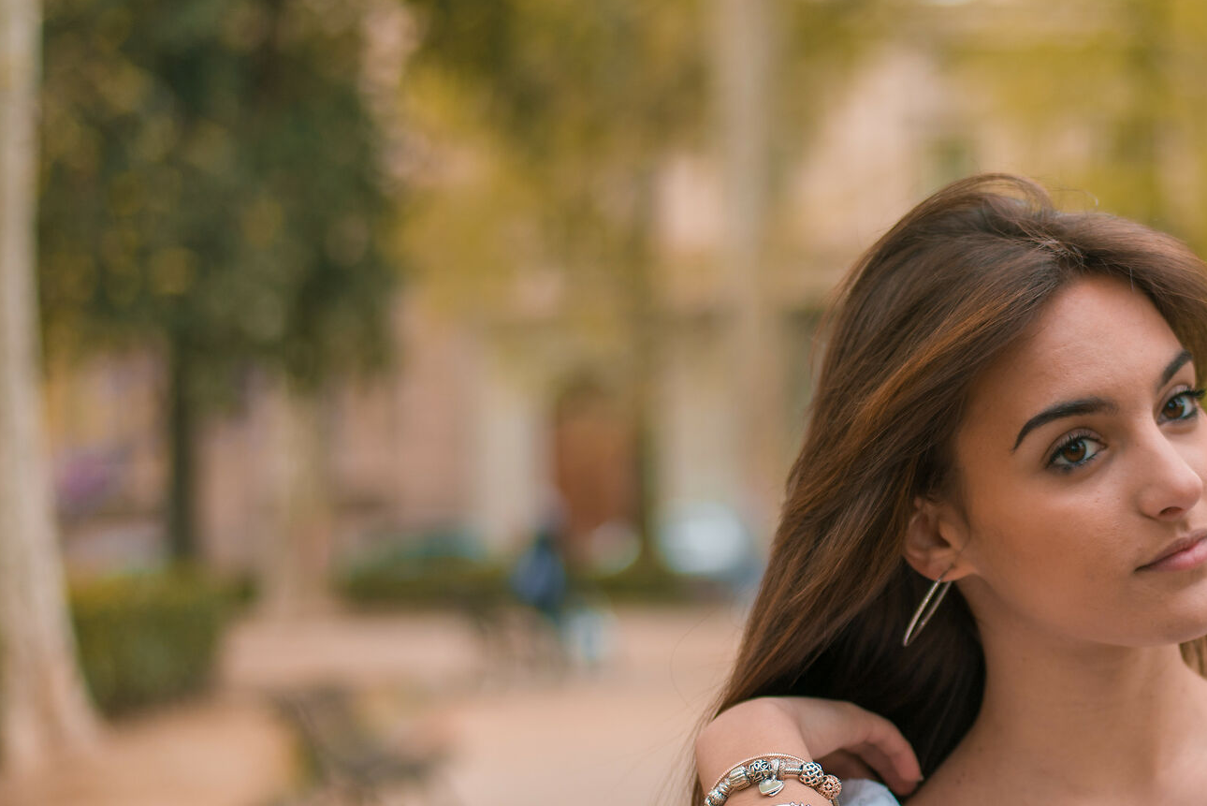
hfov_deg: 21.4
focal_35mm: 93
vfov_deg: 14.7
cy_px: 575
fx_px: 3119
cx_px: 1090
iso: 220
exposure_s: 1/640
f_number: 2.2
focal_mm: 50
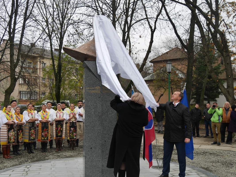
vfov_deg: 37.7
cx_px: 118
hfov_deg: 49.0
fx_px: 259
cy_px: 88
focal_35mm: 38
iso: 200
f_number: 4.5
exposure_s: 1/125
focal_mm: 19
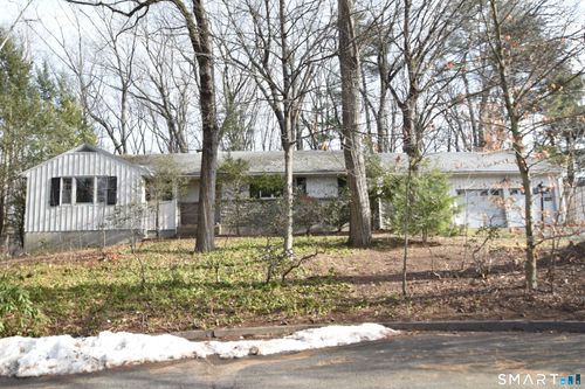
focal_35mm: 24
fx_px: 390
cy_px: 194
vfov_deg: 53.1
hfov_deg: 73.8
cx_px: 292
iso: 280
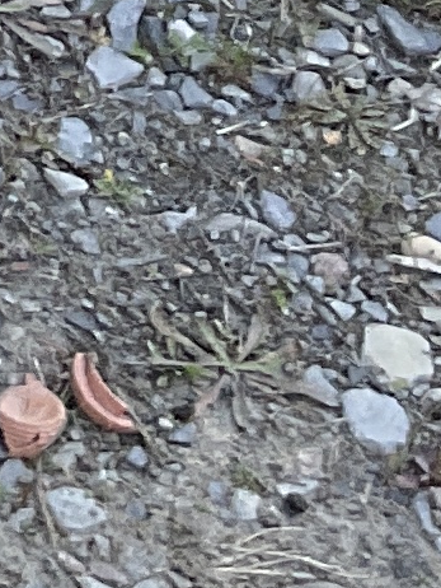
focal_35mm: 253
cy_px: -1042
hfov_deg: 5.5
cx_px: -899
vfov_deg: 7.1
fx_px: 4294
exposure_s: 1/739
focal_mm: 3
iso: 16
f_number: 1.8
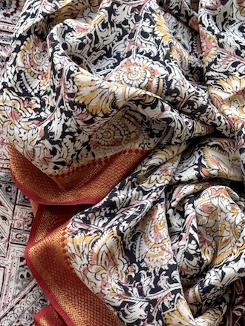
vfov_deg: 20.7
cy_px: 277
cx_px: 51
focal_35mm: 93
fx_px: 878
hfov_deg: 15.8
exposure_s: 1/323
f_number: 1.78
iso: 64
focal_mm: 6.76
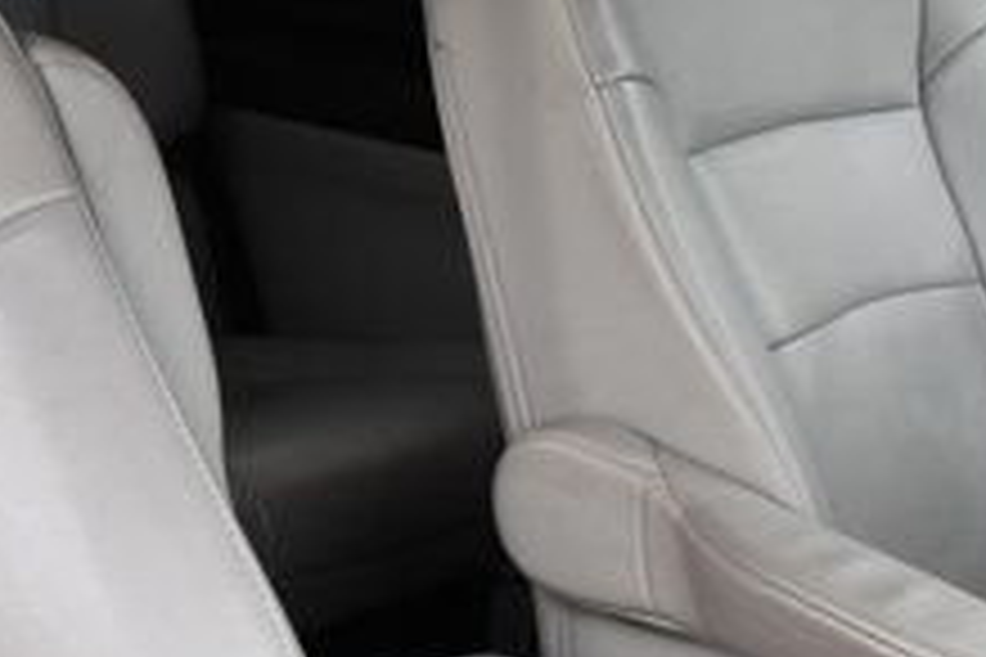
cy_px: 92
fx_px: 2164
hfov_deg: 24.7
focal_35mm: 79
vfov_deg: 17.1
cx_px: 41
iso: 400
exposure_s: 1/250
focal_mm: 18
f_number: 4
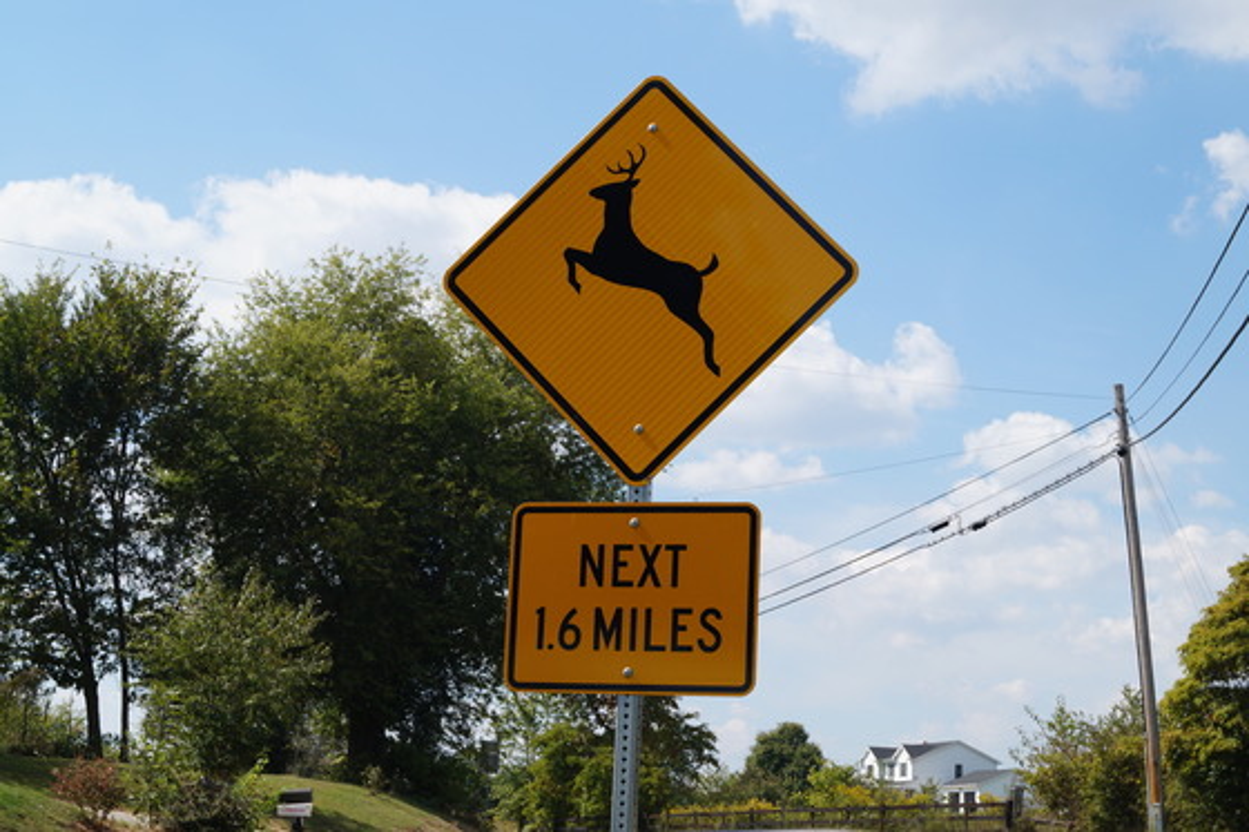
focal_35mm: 60
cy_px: 416
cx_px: 624
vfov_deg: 22.6
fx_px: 2081
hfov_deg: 33.4
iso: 100
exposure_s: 1/200
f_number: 11
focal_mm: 40
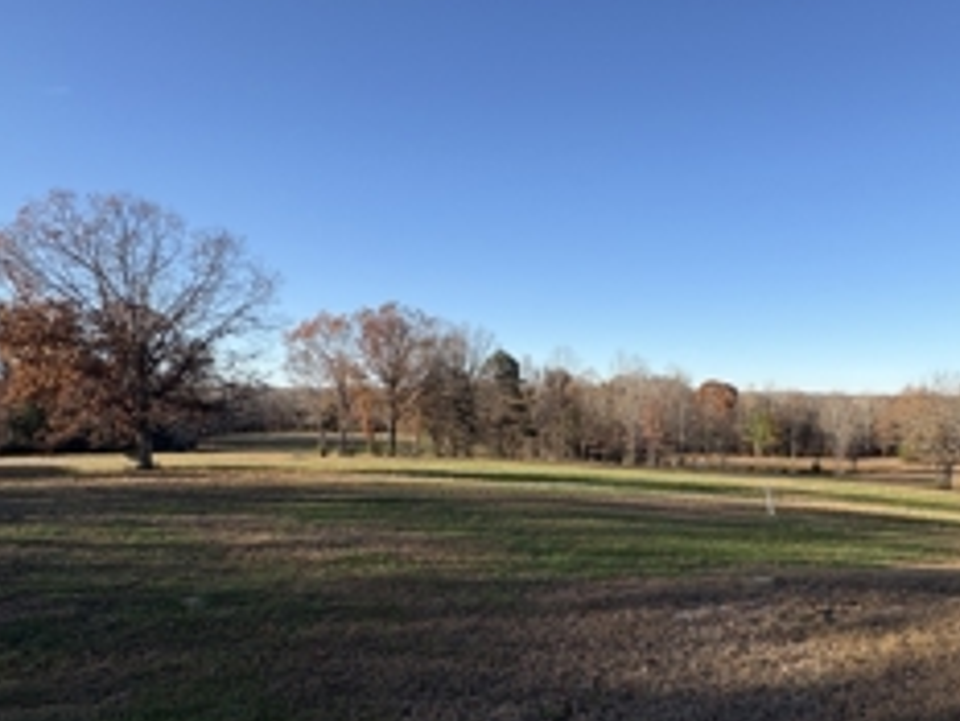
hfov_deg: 68.5
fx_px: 666
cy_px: 428
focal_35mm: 24
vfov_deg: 56.5
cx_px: 676
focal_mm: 2.22
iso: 40
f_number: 2.2
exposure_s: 1/1346
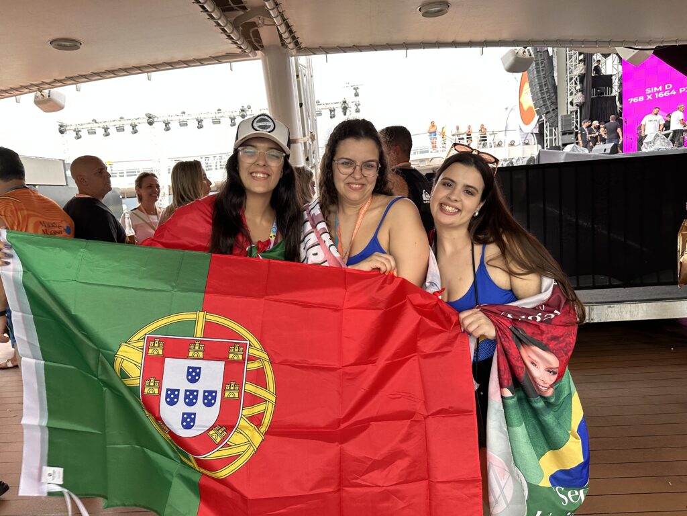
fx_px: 476
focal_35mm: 24
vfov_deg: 56.8
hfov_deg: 71.6
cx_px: 344
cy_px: 258
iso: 250
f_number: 1.78
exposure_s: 1/110
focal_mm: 6.86
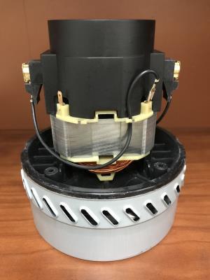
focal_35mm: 28
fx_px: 226
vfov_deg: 63.4
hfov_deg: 49.7
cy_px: 140
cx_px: 105
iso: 80
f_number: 1.8
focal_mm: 3.99
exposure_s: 1/6
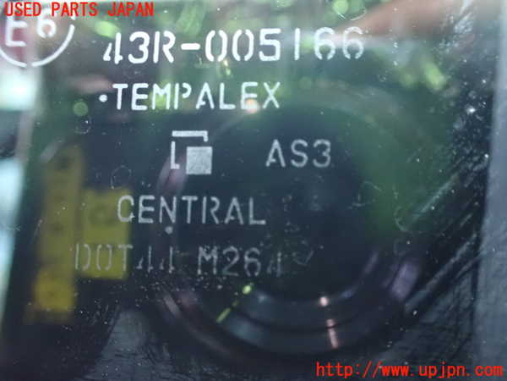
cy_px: 190
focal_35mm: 30
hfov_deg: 60.0
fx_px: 439
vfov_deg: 46.8
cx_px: 254
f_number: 2.3
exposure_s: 1/13
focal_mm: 5.4
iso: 1600
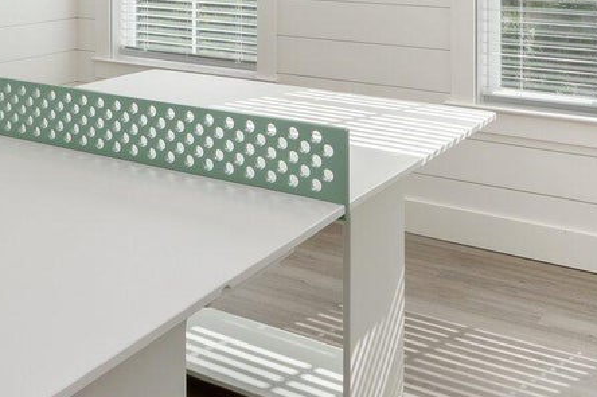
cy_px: -55
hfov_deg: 34.1
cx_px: 12
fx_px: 890
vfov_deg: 23.4
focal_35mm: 54
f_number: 9
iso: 125
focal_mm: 15.5
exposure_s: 1/50
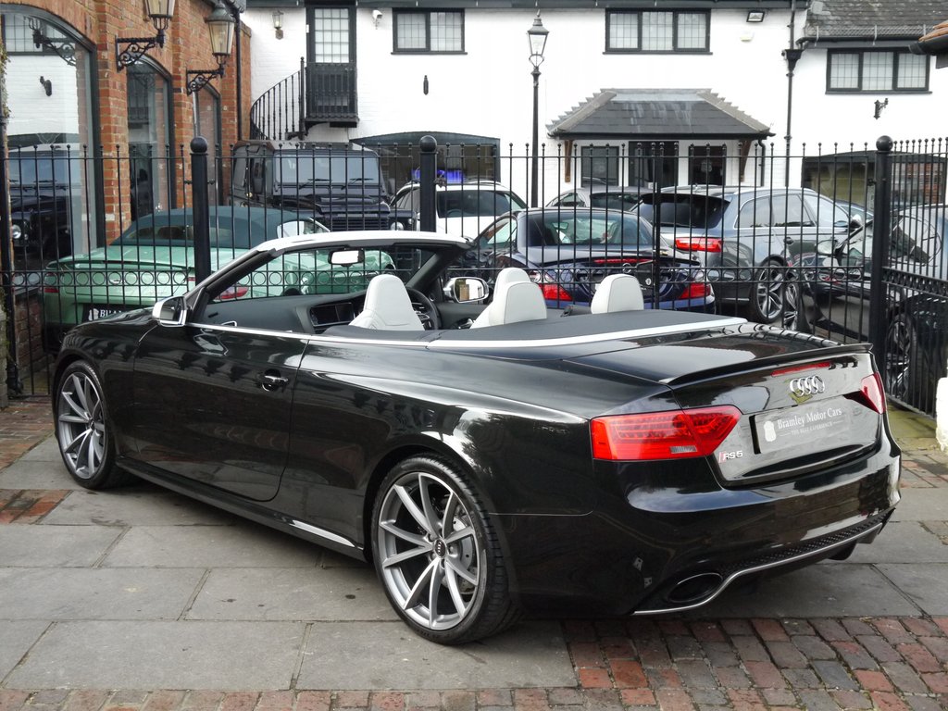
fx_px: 1315
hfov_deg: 39.7
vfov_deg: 30.3
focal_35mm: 48
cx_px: 474
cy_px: 356
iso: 800
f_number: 6.3
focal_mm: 24
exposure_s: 1/200
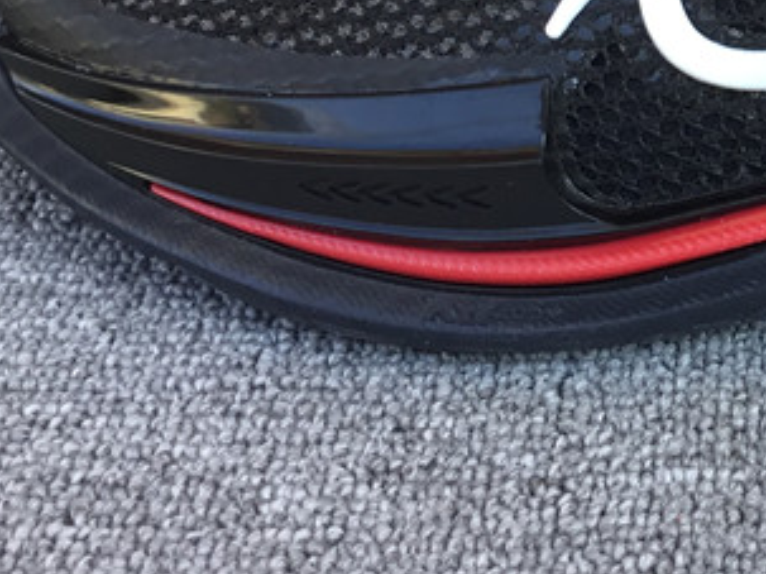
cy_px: -138
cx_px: 887
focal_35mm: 92
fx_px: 2035
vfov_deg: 15.4
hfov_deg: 20.1
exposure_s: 1/100
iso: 25
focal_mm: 3.3
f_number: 2.4
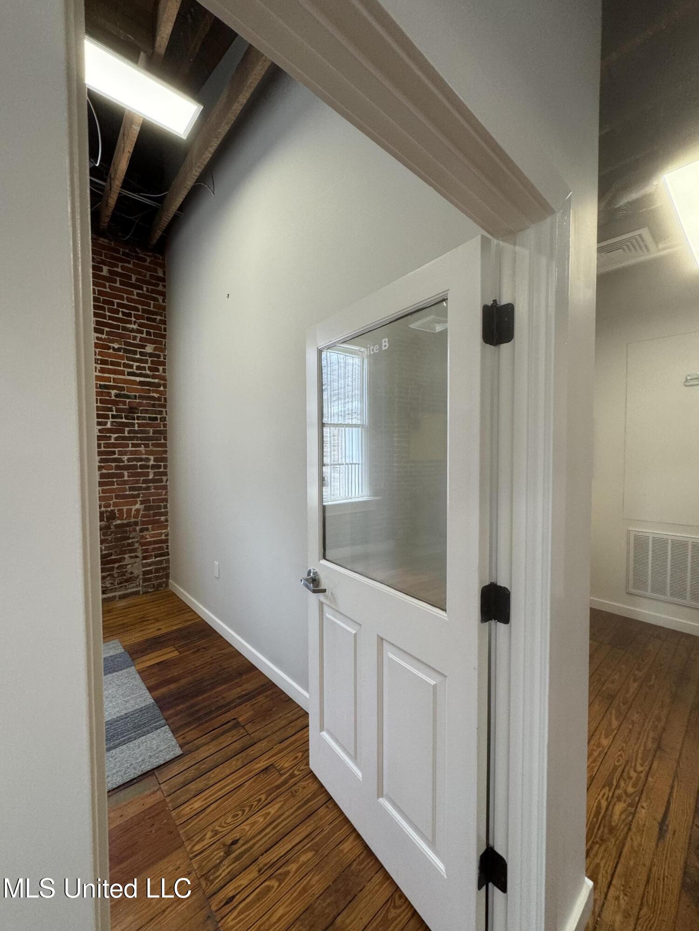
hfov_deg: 85.7
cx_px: 350
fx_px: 377
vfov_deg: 102.1
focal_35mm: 14
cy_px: 466
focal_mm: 2.22
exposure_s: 1/120
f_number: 2.2
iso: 160
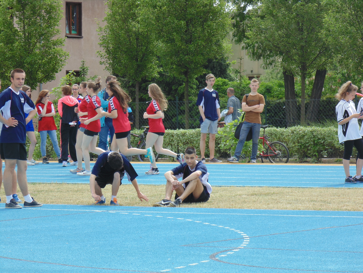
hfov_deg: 10.4
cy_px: 136
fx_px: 1992
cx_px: 182
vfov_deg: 7.8
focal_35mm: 190
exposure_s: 1/250
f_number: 5.4
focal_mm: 34.2
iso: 80
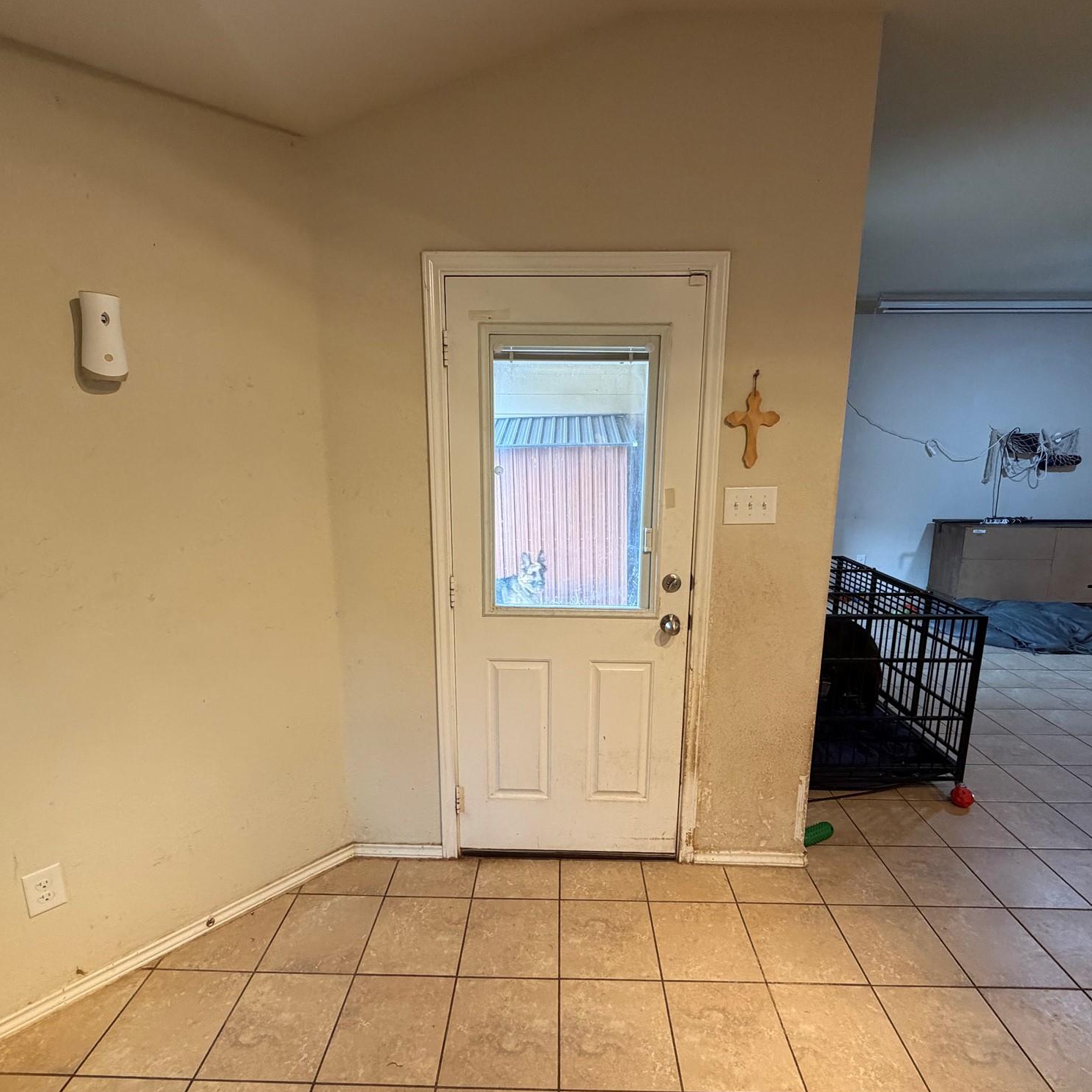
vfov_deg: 84.0
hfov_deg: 84.0
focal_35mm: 17
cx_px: 552
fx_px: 607
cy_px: 549
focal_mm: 2.22
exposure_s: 1/60
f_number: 2.2
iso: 320
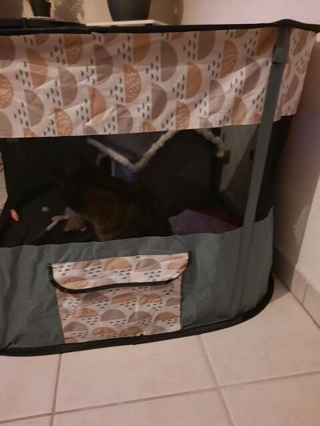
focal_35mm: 25
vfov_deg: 69.4
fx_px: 308
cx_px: 160
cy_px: 213
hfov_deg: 54.9
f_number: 2
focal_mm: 4.6
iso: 800
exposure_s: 1/10
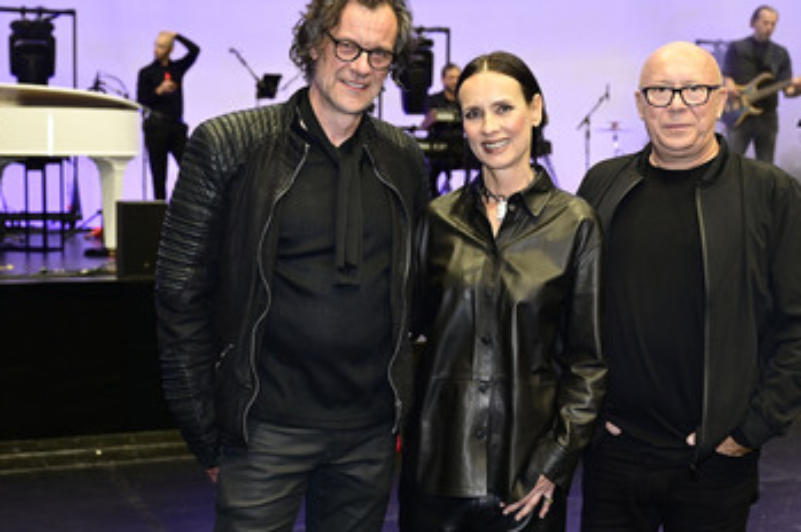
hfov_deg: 37.3
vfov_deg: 25.5
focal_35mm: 53
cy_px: 294
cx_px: 508
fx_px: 1178
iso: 1600
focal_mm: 41
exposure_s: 1/200
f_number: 3.5
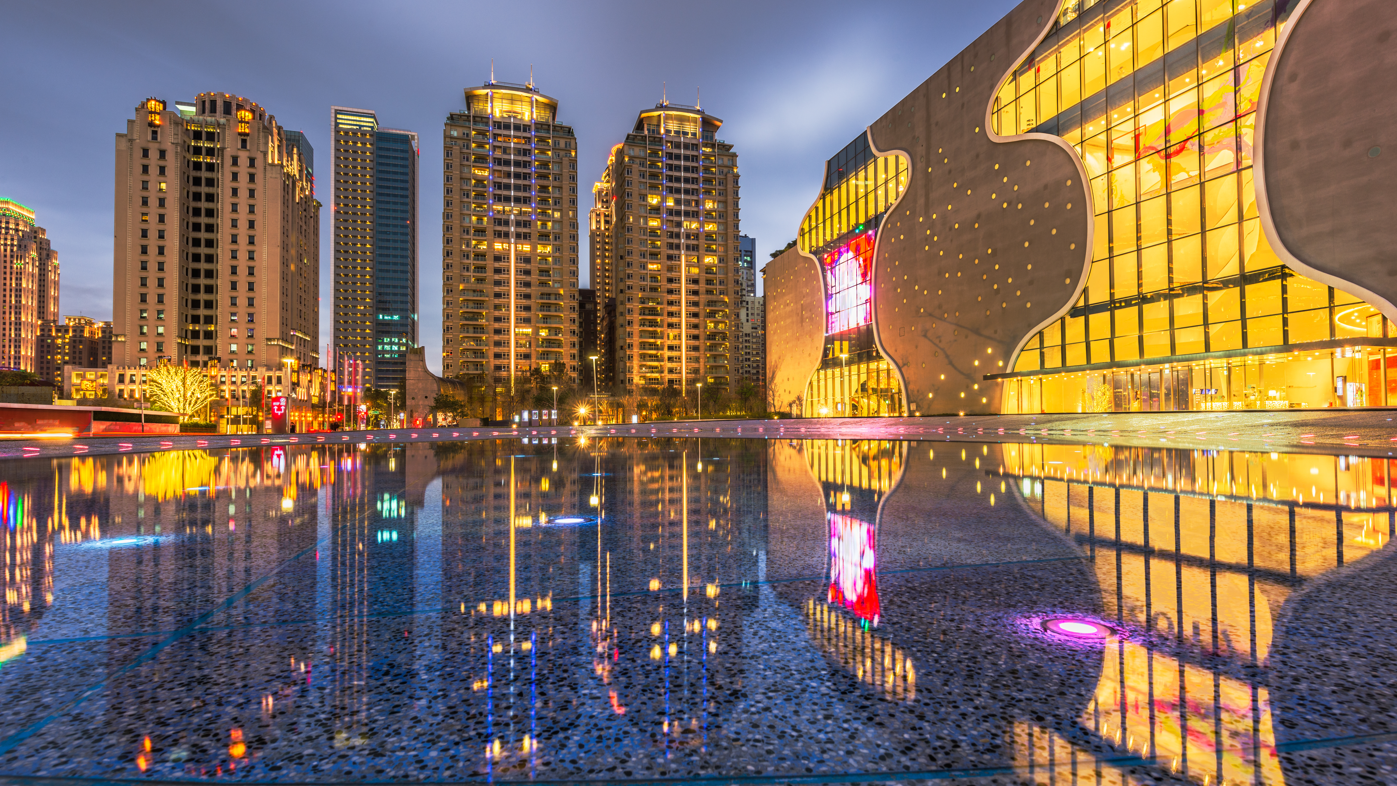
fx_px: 704
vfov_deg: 58.3
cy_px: 404
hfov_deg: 89.6
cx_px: 701
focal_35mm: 19
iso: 64
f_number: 11
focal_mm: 18
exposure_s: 30
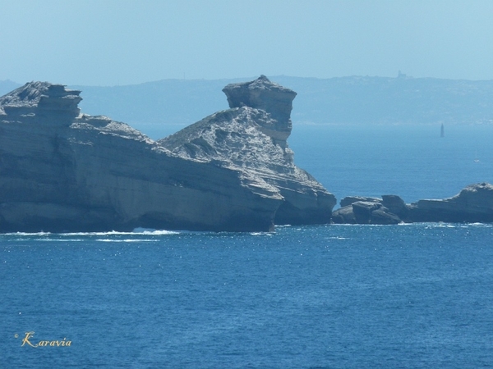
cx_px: 246
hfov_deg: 3.3
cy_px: 184
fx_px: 8545
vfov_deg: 2.5
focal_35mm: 600
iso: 100
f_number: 5.2
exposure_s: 1/800
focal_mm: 108
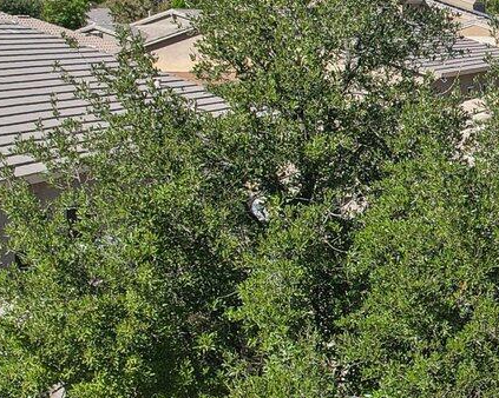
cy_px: 275
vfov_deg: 15.3
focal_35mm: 100
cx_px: 743
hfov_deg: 17.3
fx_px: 1476
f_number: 2.8
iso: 100
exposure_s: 1/1500
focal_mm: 8.4
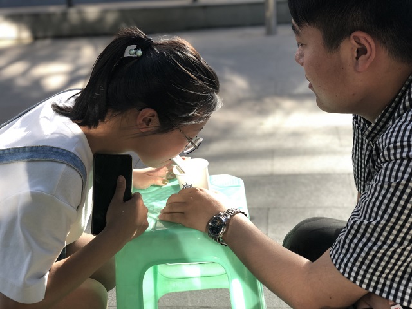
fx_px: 619
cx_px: 206
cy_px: 154
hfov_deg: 36.8
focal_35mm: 52
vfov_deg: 28.0
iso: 20
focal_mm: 6
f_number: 2.4
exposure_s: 1/120
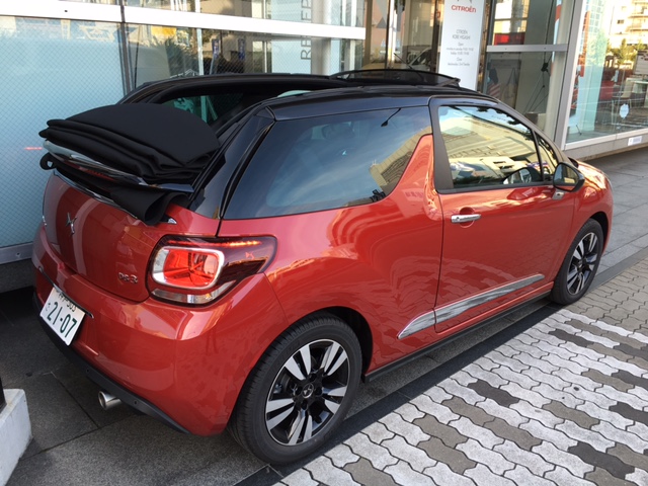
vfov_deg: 48.2
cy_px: 243
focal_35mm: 29
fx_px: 543
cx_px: 324
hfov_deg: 61.7
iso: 25
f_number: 2.2
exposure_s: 1/60
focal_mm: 4.15
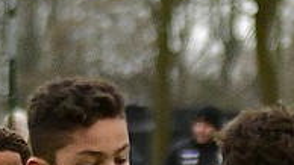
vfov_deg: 1.6
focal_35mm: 776
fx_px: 6048
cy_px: 413
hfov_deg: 2.8
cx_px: 76
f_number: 2.8
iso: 900
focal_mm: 100
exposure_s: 1/1250
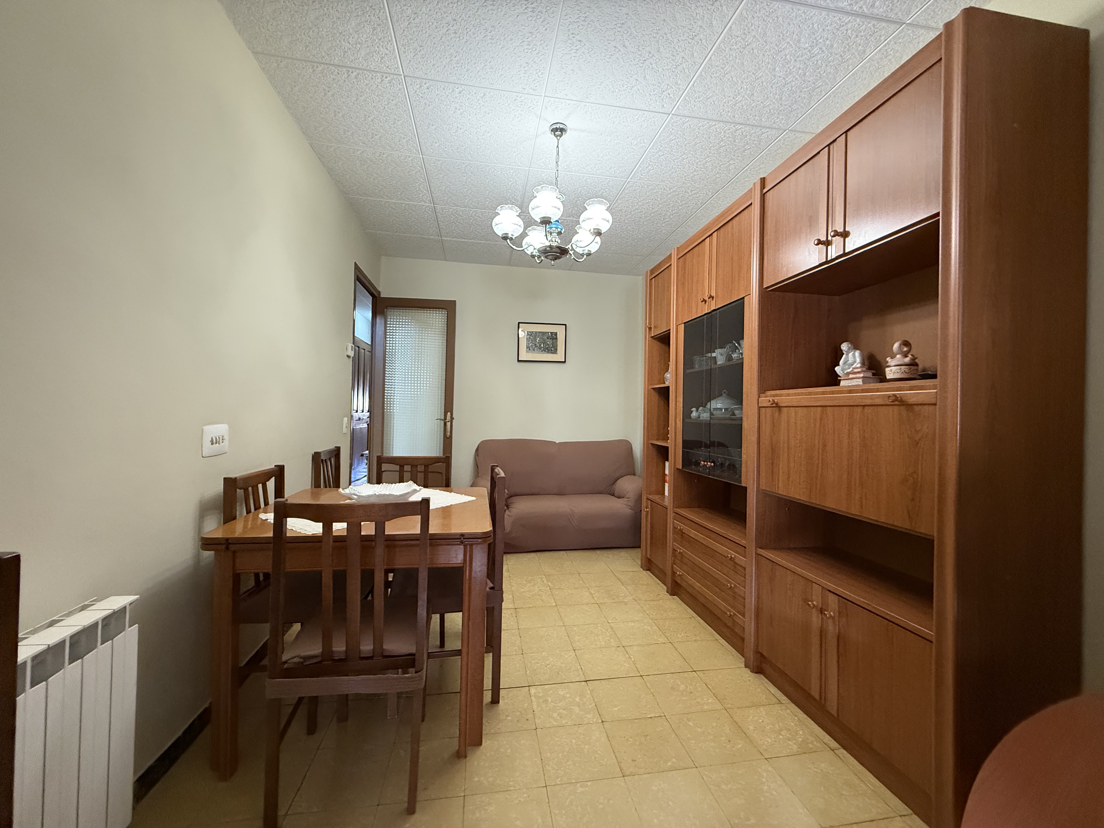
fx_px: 446
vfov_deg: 85.7
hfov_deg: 102.1
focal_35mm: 14
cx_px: 552
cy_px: 414
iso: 500
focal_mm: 2.22
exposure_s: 1/50
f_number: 2.2
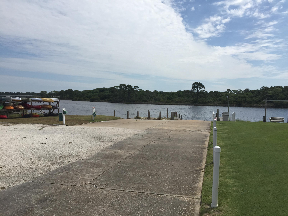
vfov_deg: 48.2
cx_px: 144
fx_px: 241
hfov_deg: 61.7
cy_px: 108
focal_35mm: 29
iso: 32
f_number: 2.2
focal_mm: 4.15
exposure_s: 1/4950
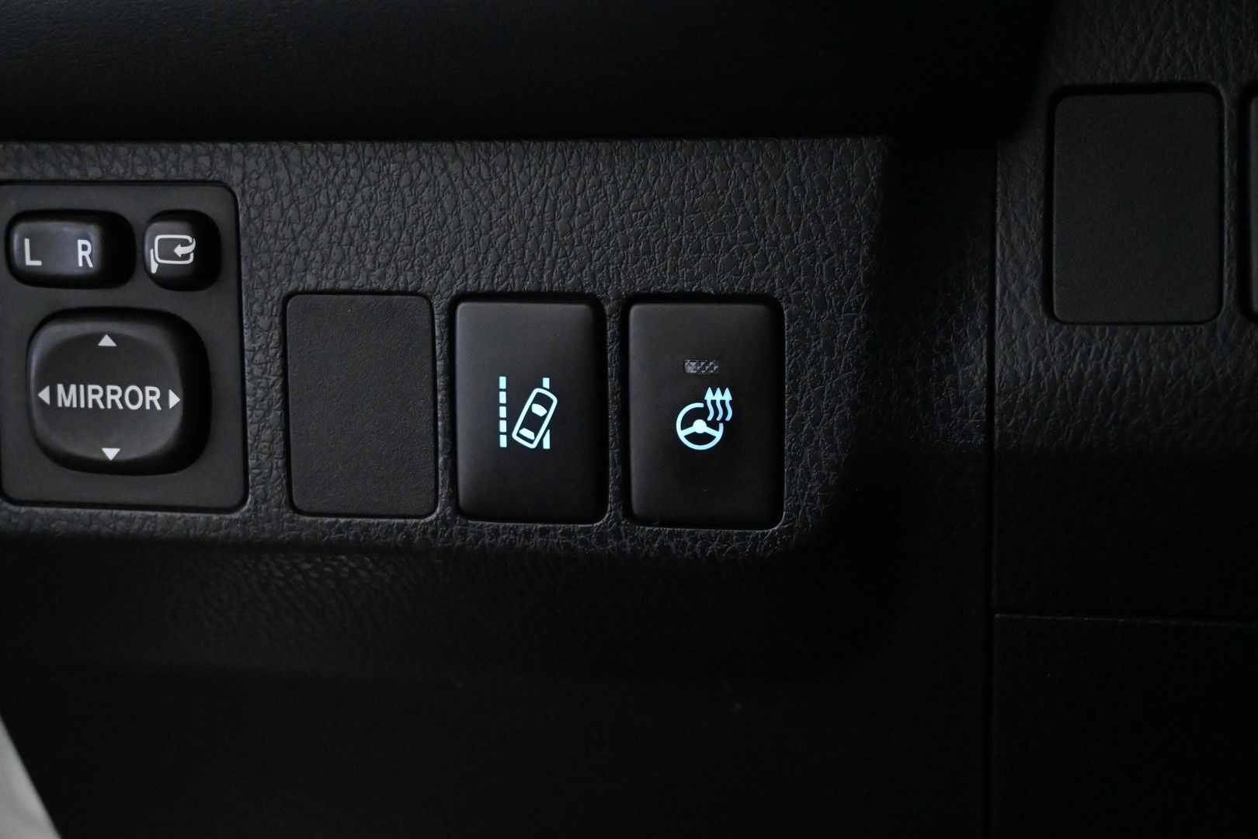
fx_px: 1887
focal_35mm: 54
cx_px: 629
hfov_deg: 36.9
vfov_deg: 25.1
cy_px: 420
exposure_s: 1/60
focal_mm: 36
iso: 10000
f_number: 5.3
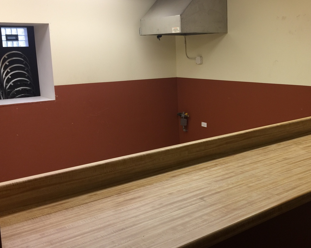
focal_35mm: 41
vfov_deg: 36.5
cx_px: 212
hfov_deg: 44.0
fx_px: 377
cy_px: 117
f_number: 2.2
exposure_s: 1/30
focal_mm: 4.15
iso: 32
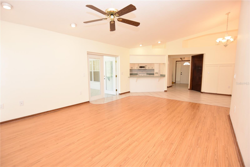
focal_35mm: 15
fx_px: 104
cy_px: 84
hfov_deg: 100.4
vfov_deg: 77.3
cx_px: 125
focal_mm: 10
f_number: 4
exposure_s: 1/60
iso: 250
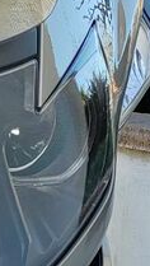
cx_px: -224
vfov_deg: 11.6
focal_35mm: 180
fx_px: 1269
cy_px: 369
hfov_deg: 6.4
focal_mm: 5.52
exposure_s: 1/470
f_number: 1.9
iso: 100
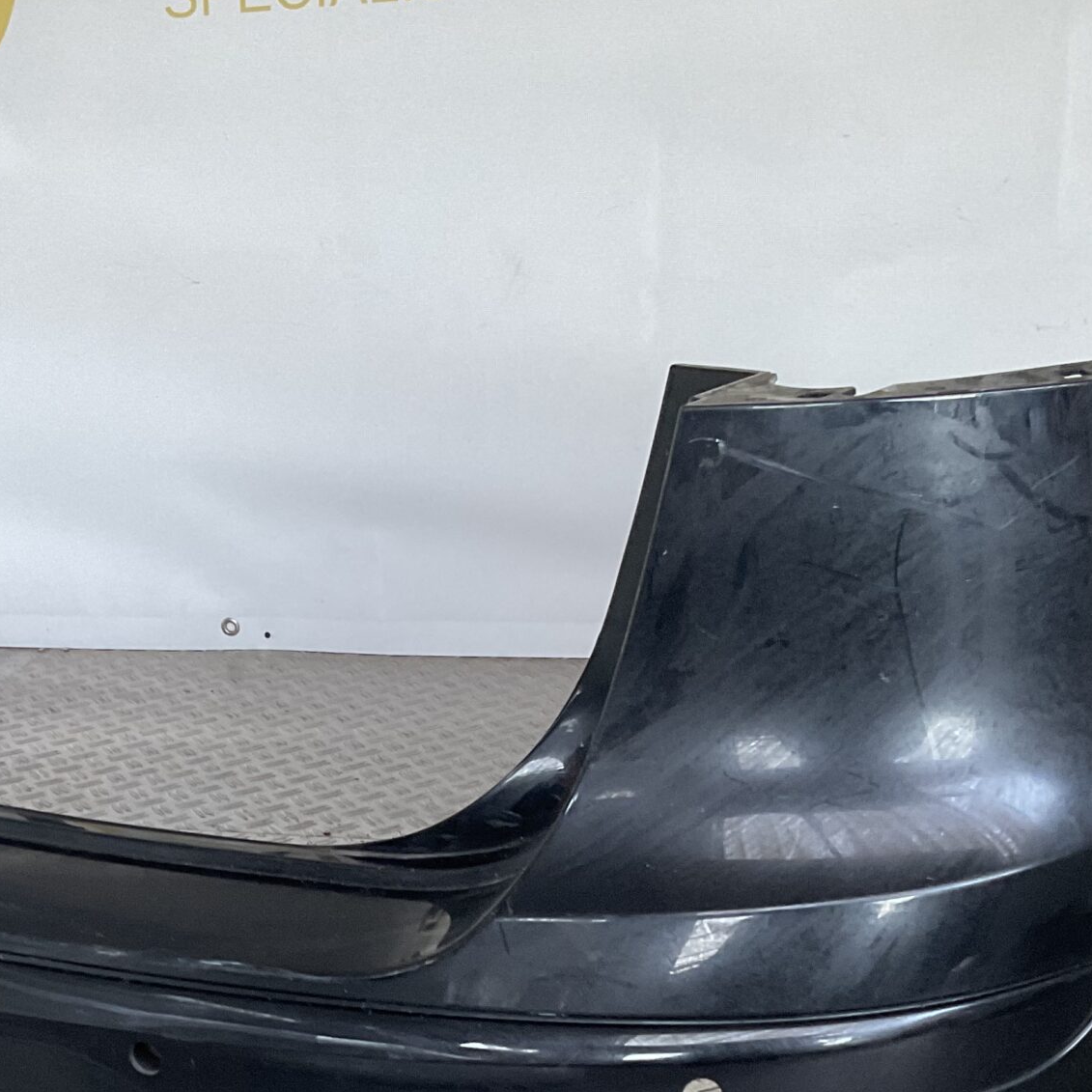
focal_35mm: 58
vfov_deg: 28.8
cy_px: 893
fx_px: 2070
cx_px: 422
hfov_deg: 29.5
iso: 100
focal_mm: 3
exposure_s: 1/50
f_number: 1.8
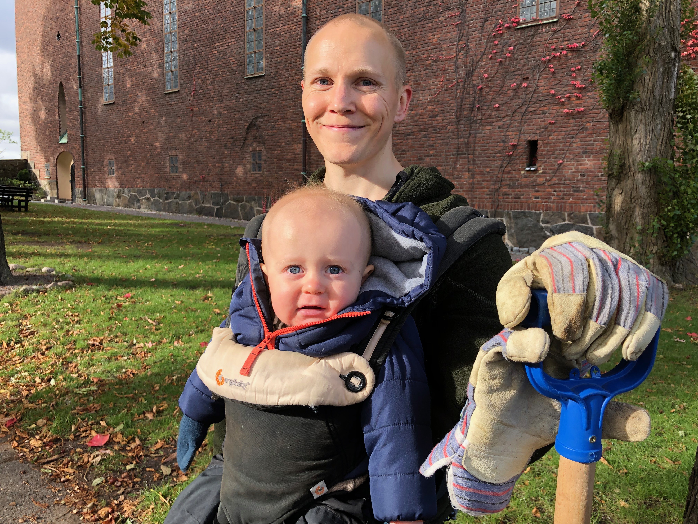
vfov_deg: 49.7
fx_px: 565
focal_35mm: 28
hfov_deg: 63.4
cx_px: 349
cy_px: 262
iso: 20
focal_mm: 3.99
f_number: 1.8
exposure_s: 1/233
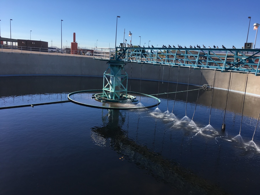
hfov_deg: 61.7
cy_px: 98
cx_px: 130
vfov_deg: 48.2
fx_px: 218
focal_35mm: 29
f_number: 2.2
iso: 25
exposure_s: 1/1350
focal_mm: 4.15
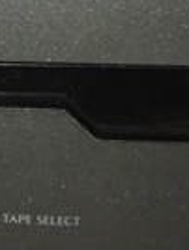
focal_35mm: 173
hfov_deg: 8.5
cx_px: -77
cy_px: -123
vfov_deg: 11.0
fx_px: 1255
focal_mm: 4.15
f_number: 2.2
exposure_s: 1/17
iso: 32
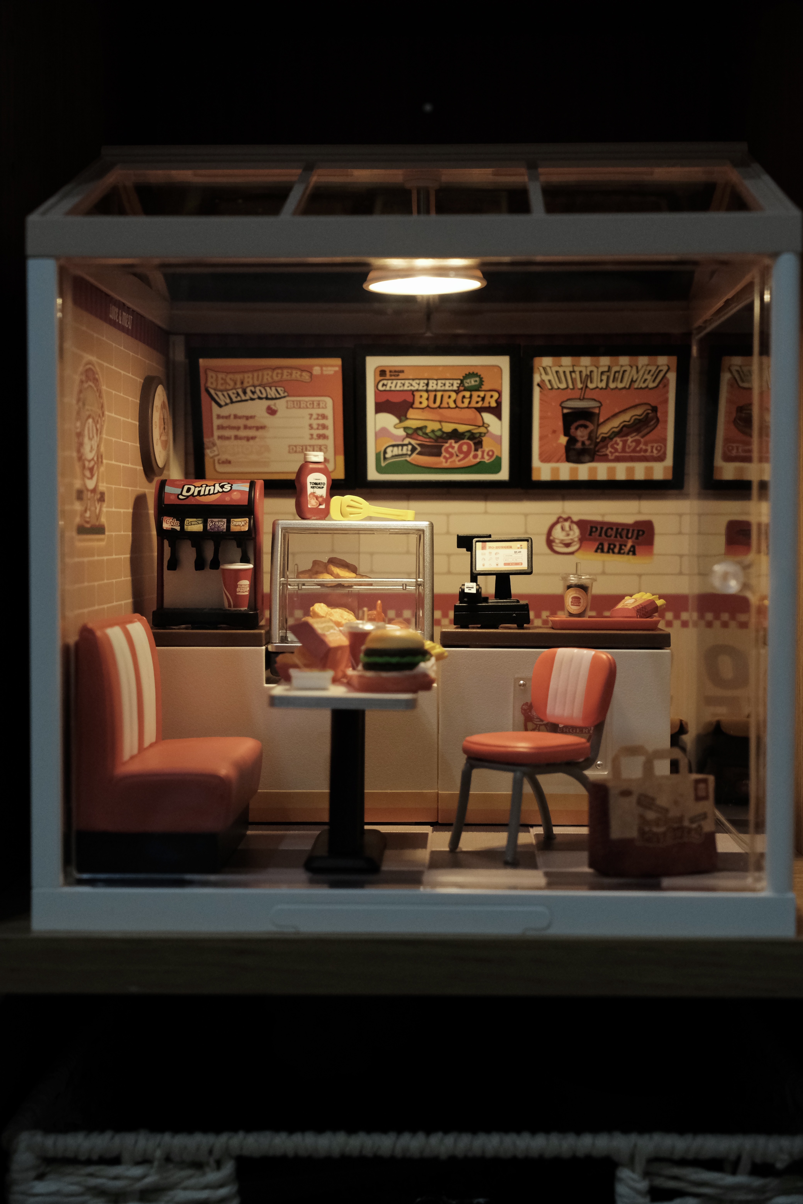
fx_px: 1706
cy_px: 602
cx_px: 402
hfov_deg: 26.5
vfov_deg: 38.9
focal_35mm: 51
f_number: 5
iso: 2500
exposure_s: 1/125
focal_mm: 34
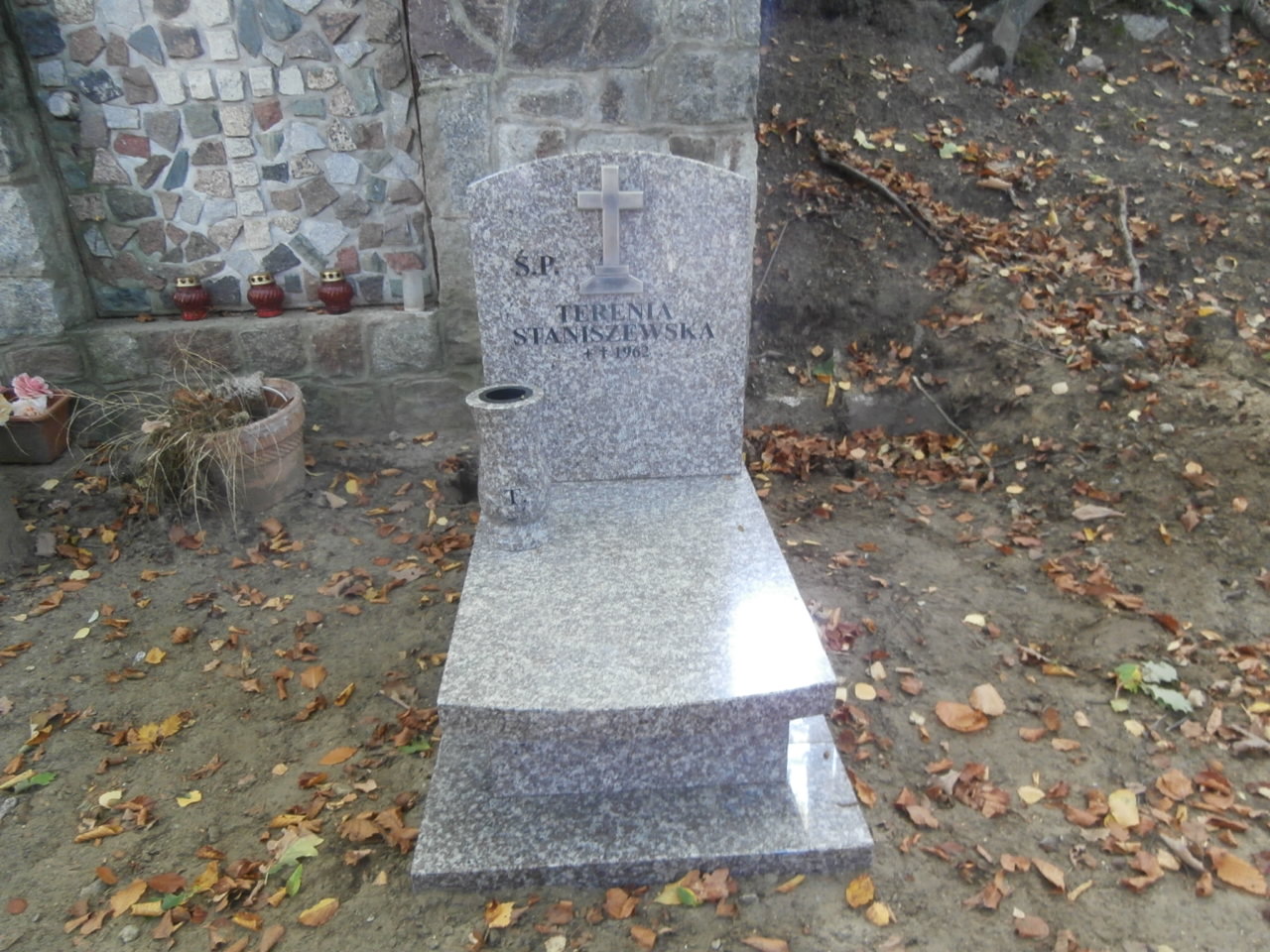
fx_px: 881
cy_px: 476
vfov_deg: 56.8
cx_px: 635
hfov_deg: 71.6
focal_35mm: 24
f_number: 3
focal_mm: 4.2
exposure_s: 1/13
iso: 200
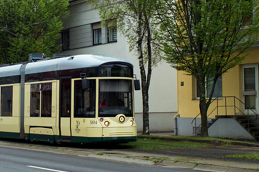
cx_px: 74
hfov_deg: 22.5
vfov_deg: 15.2
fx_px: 647
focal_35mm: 90
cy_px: 83
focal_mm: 40
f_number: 5
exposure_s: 1/500
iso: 400
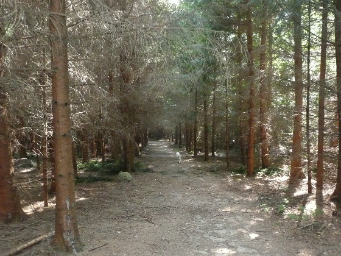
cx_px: 179
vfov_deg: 44.1
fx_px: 315
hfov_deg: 56.8
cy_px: 140
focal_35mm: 32
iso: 640
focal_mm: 4.6
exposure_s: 1/30
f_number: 3.3
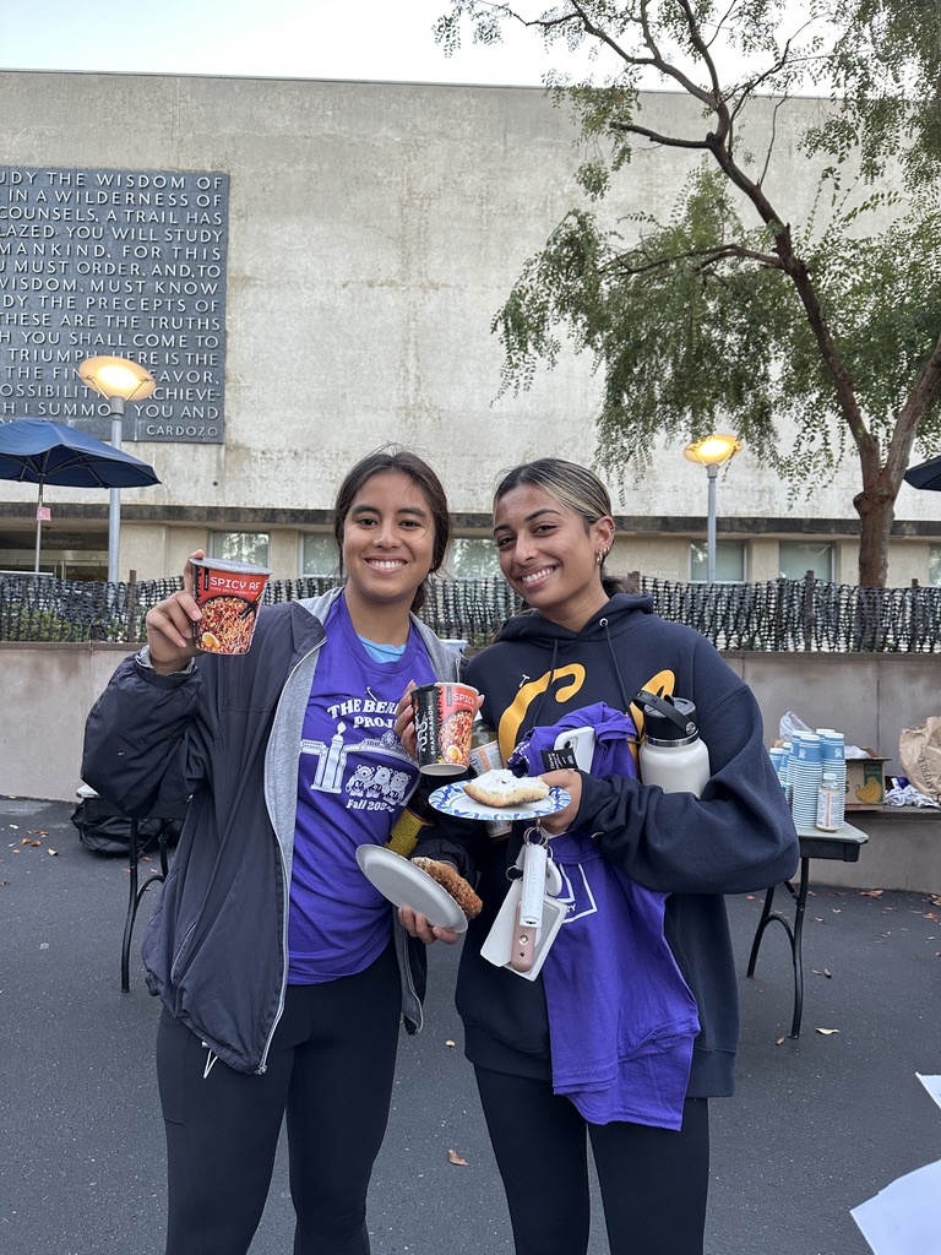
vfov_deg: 71.6
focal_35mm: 24
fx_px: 870
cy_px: 628
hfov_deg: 56.8
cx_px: 470
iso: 200
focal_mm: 6.86
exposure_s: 1/121
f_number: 1.78
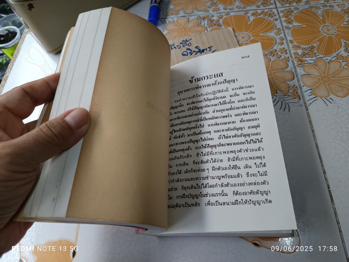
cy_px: 131
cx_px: 174
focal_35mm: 24
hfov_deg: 71.6
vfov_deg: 56.8
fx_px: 242
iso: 419
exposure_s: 1/50
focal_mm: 5.31
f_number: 1.7
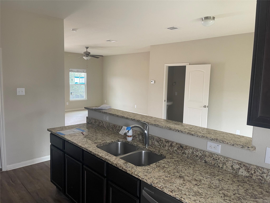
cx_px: 135
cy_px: 102
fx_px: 195
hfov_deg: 69.4
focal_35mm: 25
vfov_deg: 54.9
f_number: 1.6
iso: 125
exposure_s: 1/88
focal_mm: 5.1
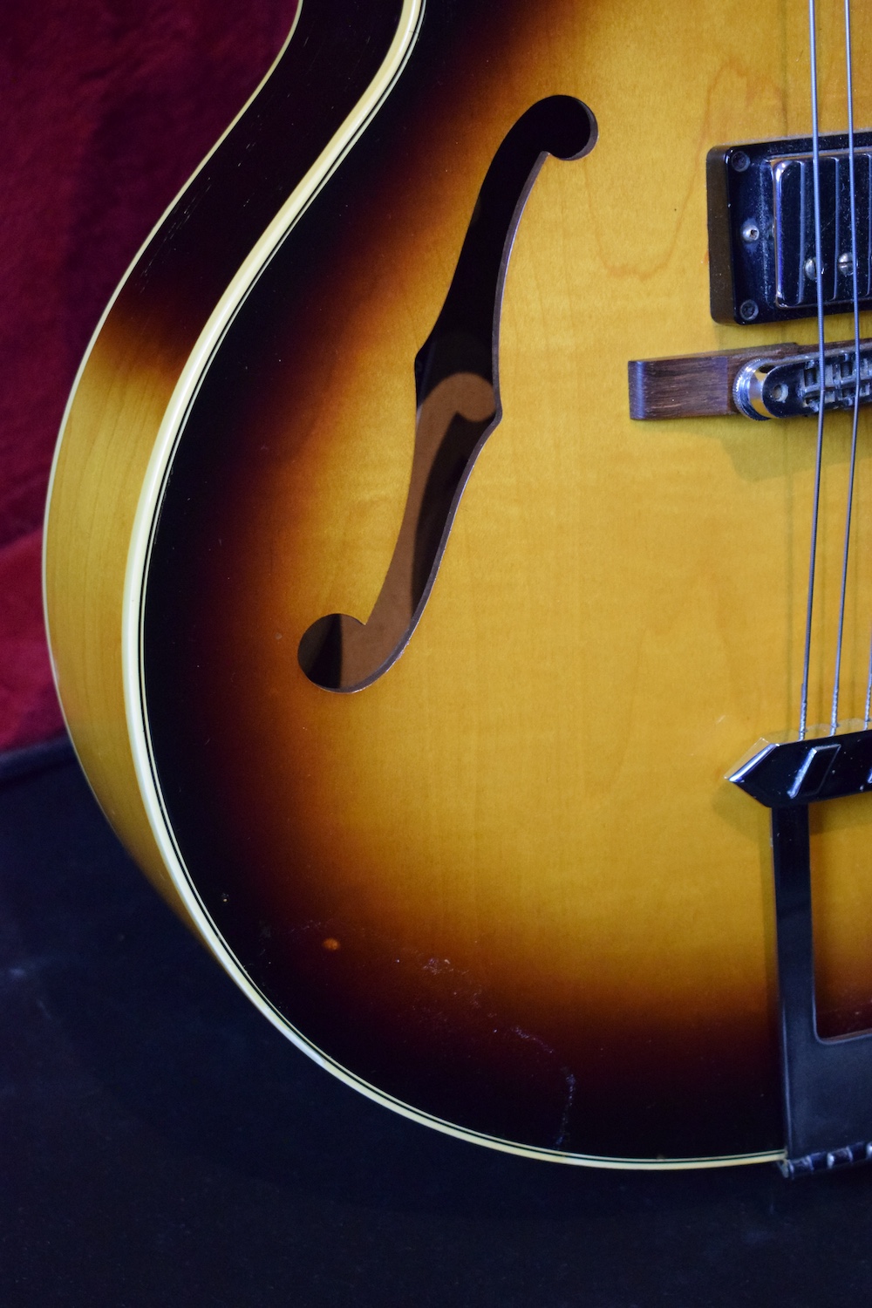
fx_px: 2616
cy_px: 654
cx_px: 436
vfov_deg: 28.1
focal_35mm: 72
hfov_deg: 18.9
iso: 5000
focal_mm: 48
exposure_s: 1/60
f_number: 5.3
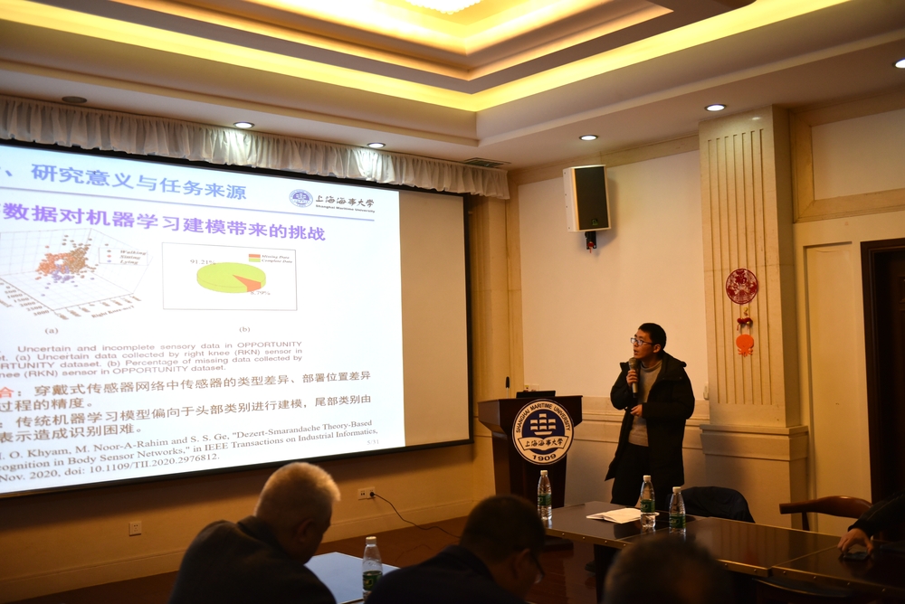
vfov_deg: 36.9
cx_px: 452
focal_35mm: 36
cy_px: 302
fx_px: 905
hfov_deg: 53.1
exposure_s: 1/640
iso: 1100
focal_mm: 36
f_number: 2.8
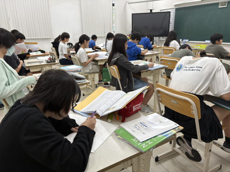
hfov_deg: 67.3
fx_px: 173
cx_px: 115
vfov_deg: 53.1
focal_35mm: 26
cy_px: 86
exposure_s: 1/100
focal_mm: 5.96
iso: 80
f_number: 1.6
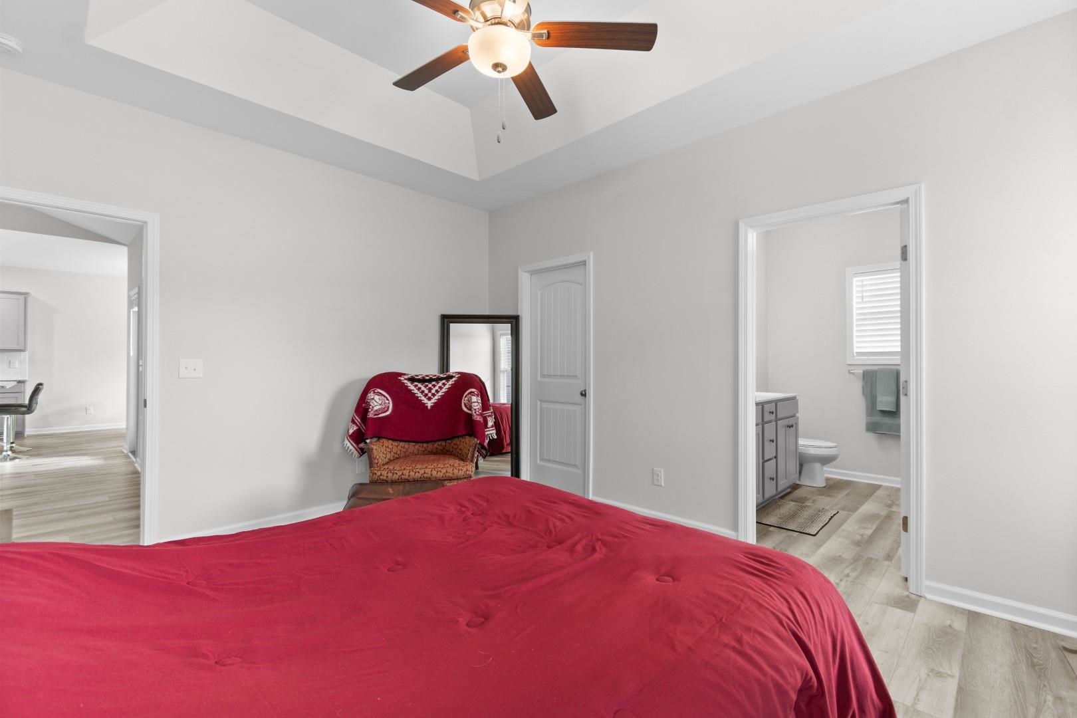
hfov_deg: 100.4
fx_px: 449
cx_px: 538
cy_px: 359
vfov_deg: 77.3
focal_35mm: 15
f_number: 4.5
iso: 100
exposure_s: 1/3
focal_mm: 10
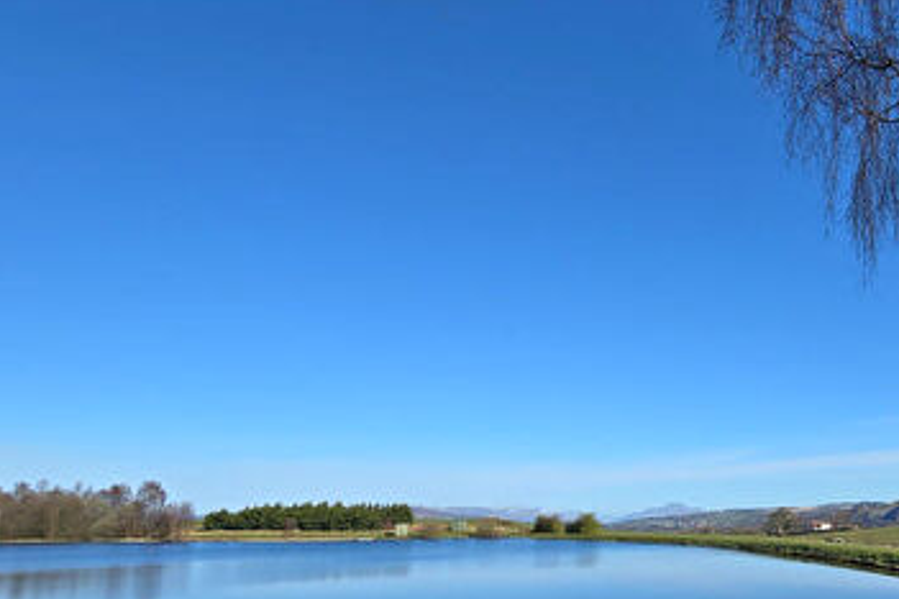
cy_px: 483
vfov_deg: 45.4
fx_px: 674
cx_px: 730
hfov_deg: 61.3
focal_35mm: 27
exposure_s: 1/1894
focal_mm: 2.2
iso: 50
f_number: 2.2
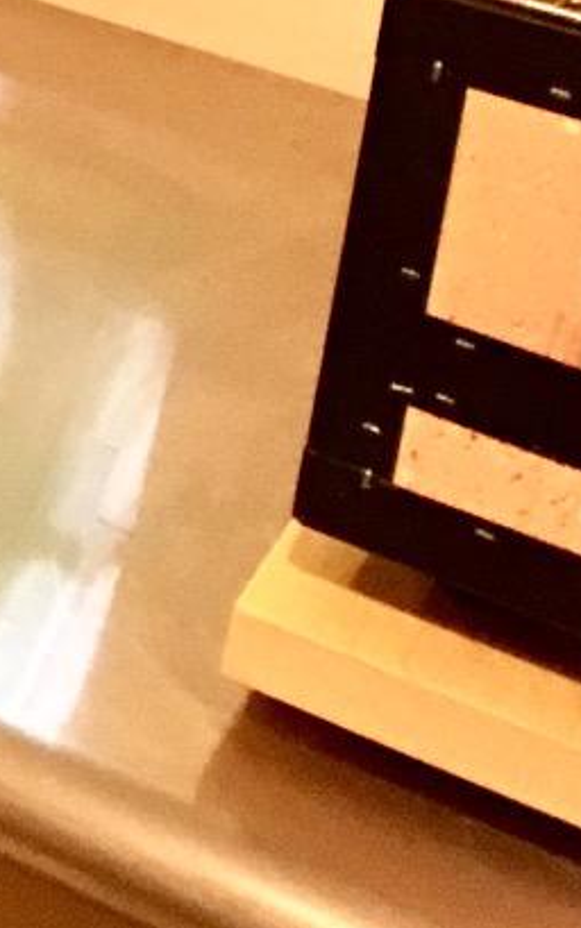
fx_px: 3897
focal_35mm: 154
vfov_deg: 12.4
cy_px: -762
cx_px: -1505
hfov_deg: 7.0
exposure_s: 1/15
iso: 100
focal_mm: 4.15
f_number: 2.2
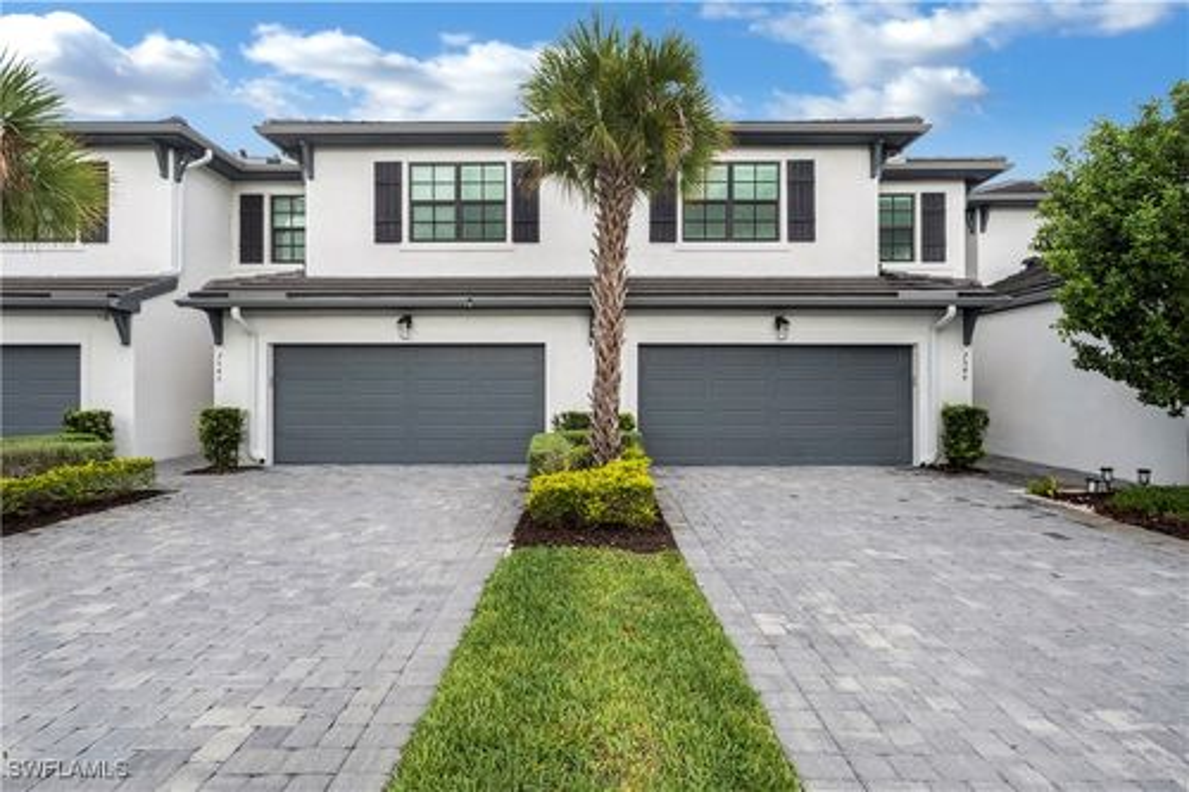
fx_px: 578
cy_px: 396
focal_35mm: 18
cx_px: 594
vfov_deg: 68.8
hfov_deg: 91.6
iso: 100
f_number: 8
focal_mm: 17.5
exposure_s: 1/160
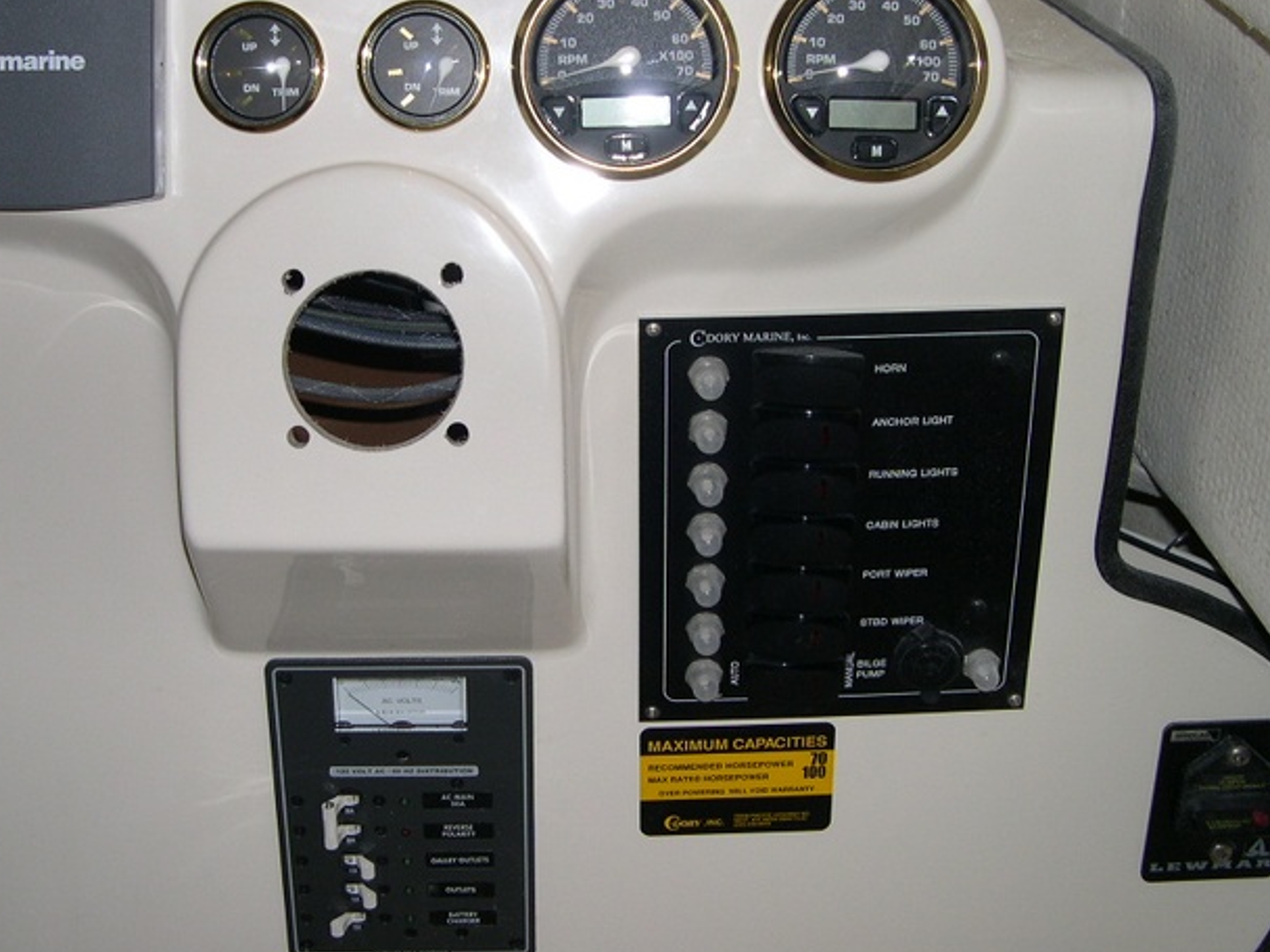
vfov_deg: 29.1
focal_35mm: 50
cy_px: 403
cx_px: 537
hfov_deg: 38.1
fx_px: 1834
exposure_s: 1/60
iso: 100
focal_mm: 8
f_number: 2.8
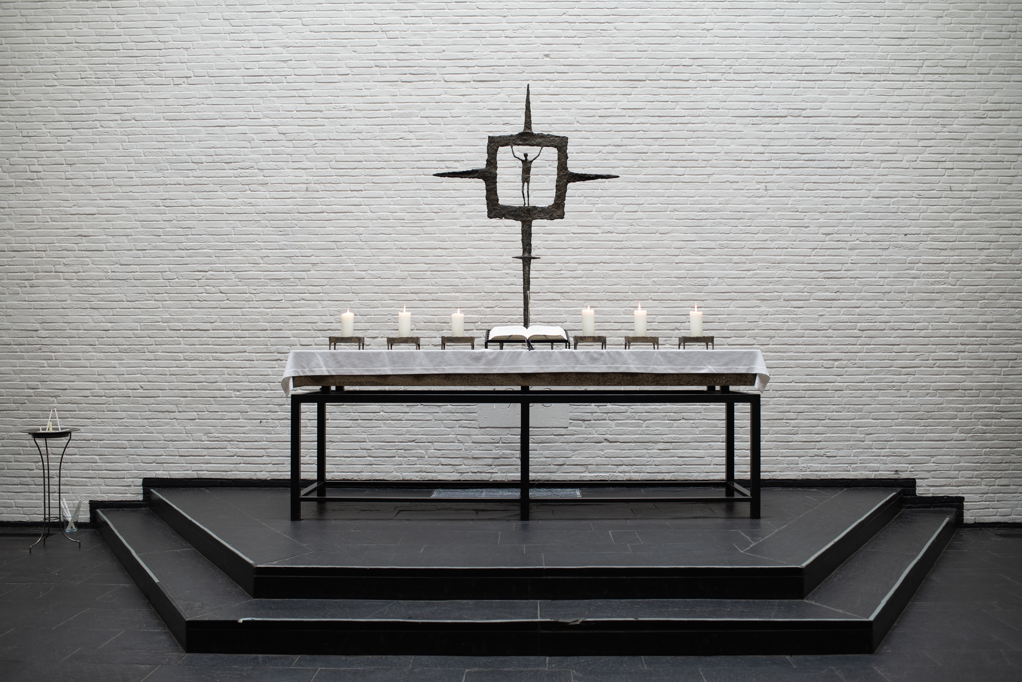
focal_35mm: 35
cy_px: 341
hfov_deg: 54.4
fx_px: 994
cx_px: 511
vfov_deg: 37.9
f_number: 2.8
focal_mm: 35
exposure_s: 1/60
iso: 100
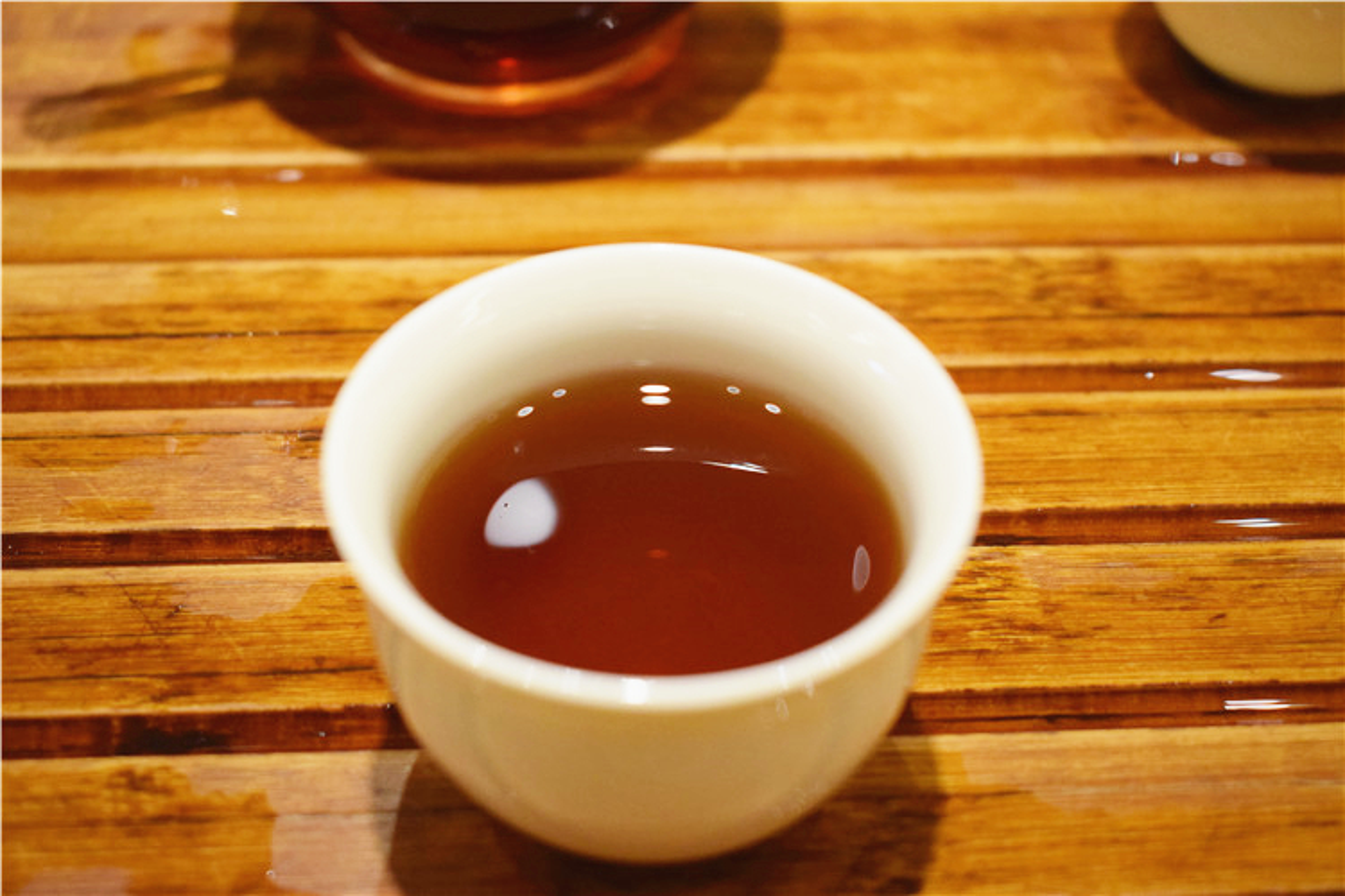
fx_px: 1905
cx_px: 672
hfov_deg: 38.9
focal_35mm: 51
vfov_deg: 26.5
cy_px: 448
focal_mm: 34
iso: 3200
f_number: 4.5
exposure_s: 1/350
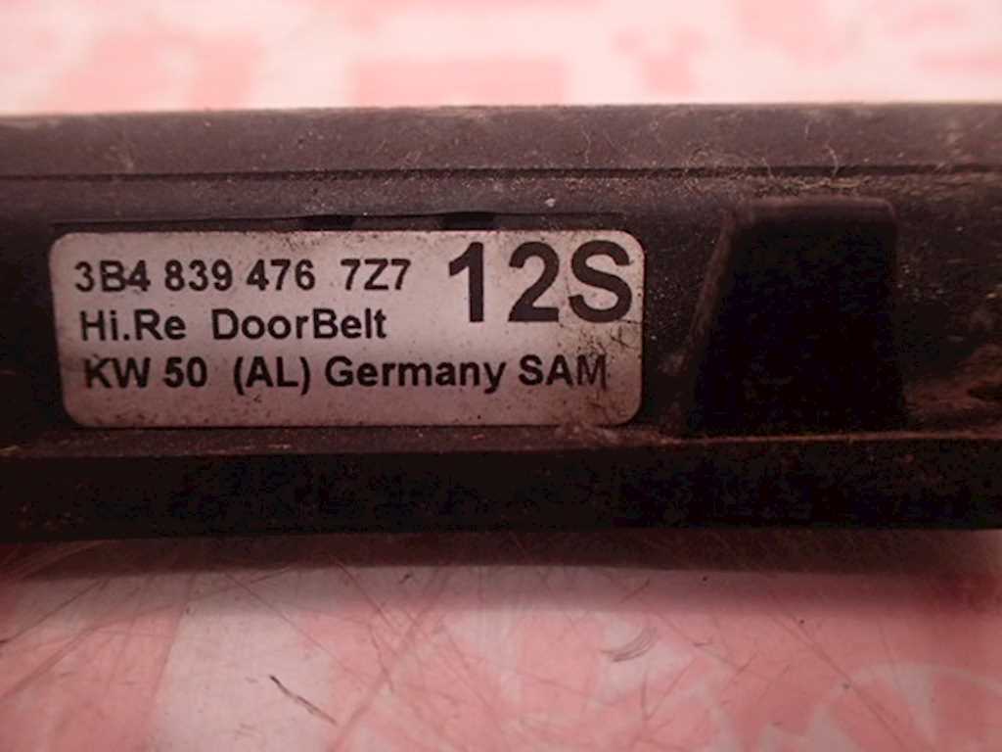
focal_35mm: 30
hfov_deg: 60.0
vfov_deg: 46.8
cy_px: 376
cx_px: 501
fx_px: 868
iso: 800
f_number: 2.3
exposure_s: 1/125
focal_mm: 5.5
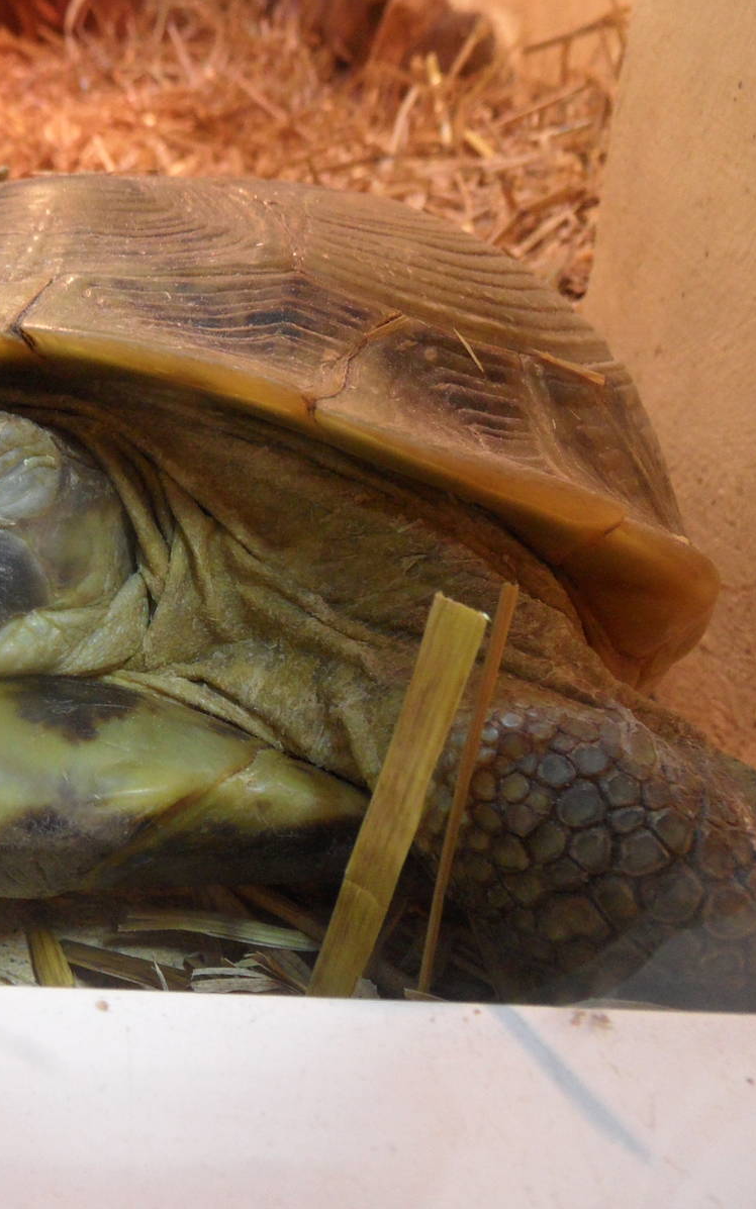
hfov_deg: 35.0
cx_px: 71
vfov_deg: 56.7
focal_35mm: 34
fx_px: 1121
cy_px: 604
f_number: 3.2
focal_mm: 3.9
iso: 200
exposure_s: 1/8
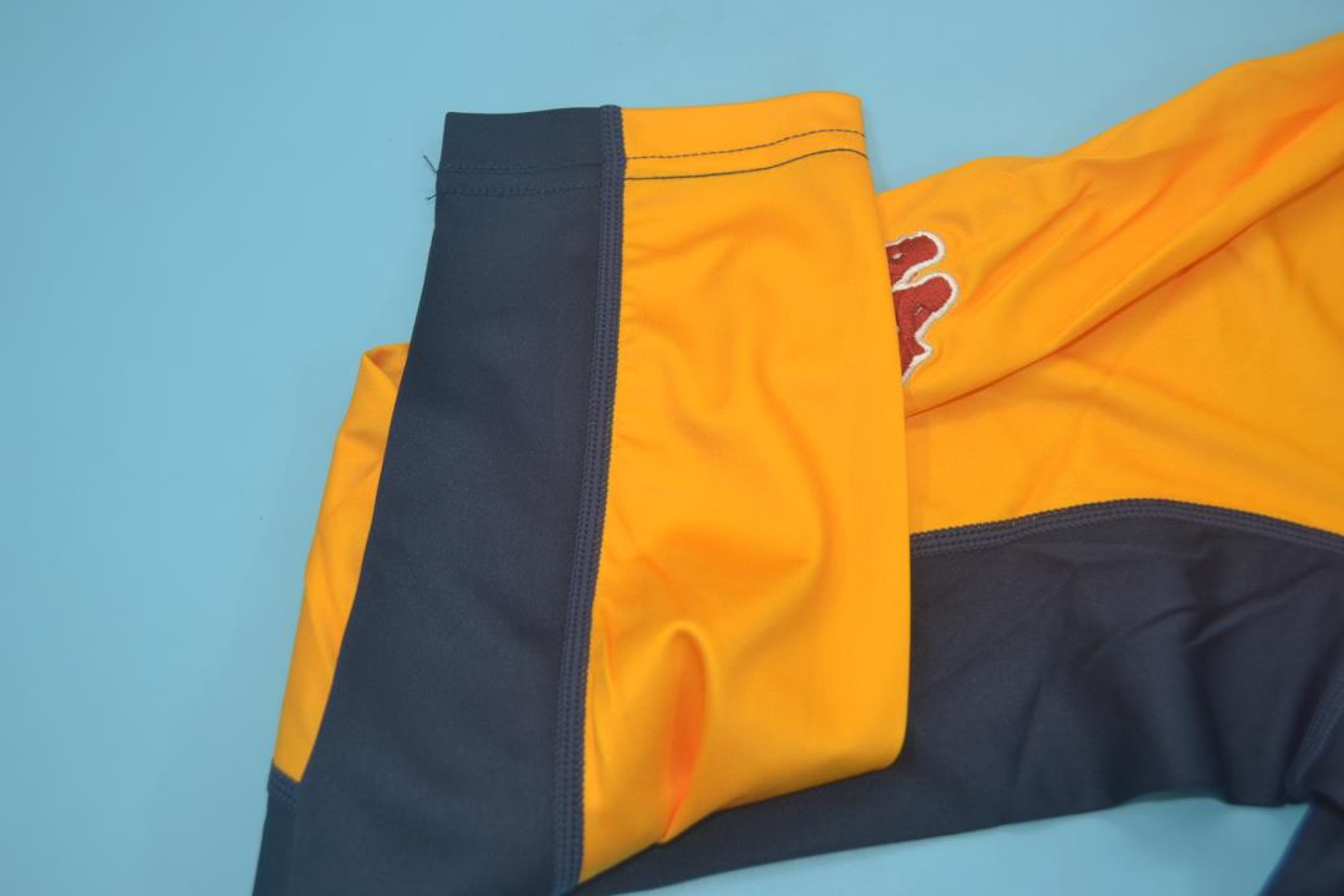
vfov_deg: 34.2
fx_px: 1456
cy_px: 448
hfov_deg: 49.6
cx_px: 672
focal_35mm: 39
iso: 200
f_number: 4.2
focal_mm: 26
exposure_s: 1/100
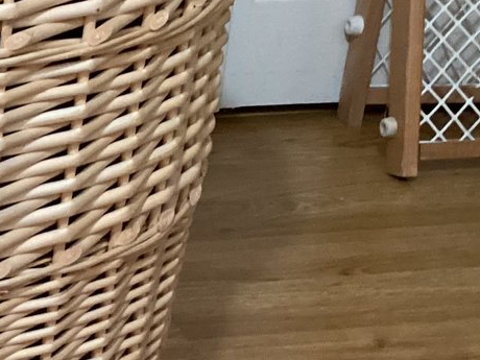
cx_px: -166
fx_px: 1414
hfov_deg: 17.9
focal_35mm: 102
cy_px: 185
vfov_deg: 14.5
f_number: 2.4
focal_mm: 3.3
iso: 400
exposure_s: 1/33
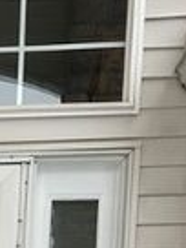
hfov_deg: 11.2
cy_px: 424
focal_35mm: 118
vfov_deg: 14.9
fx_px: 845
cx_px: -201
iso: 80
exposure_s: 1/543
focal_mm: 6.86
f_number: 1.78
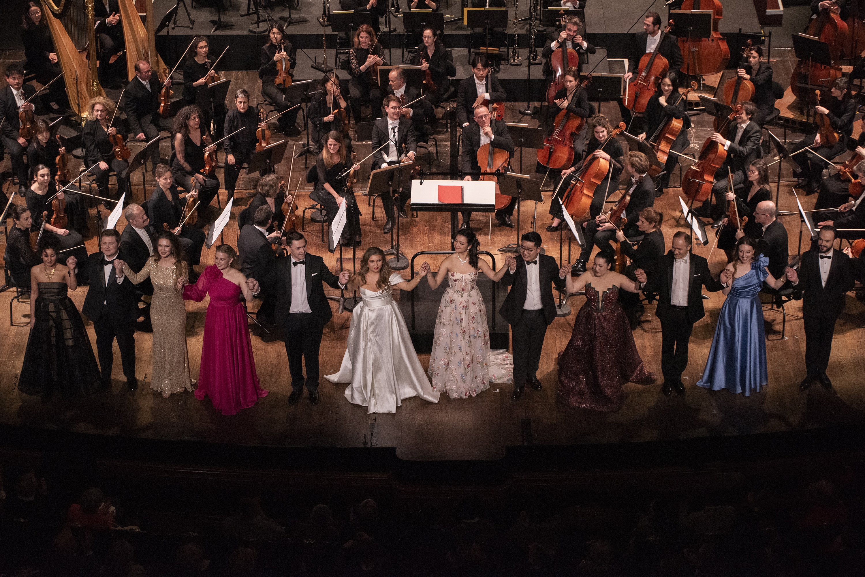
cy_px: 288
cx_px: 432
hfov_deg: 20.8
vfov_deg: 14.0
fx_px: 2355
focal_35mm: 98
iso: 2500
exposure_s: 1/200
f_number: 6.3
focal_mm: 98
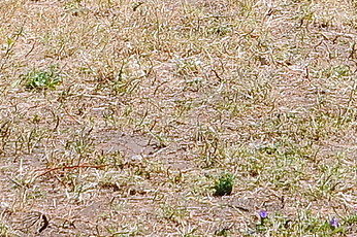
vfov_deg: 3.3
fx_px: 3983
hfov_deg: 5.1
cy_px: -524
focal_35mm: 402
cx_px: 242
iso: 400
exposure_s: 1/500
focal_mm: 58
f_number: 9
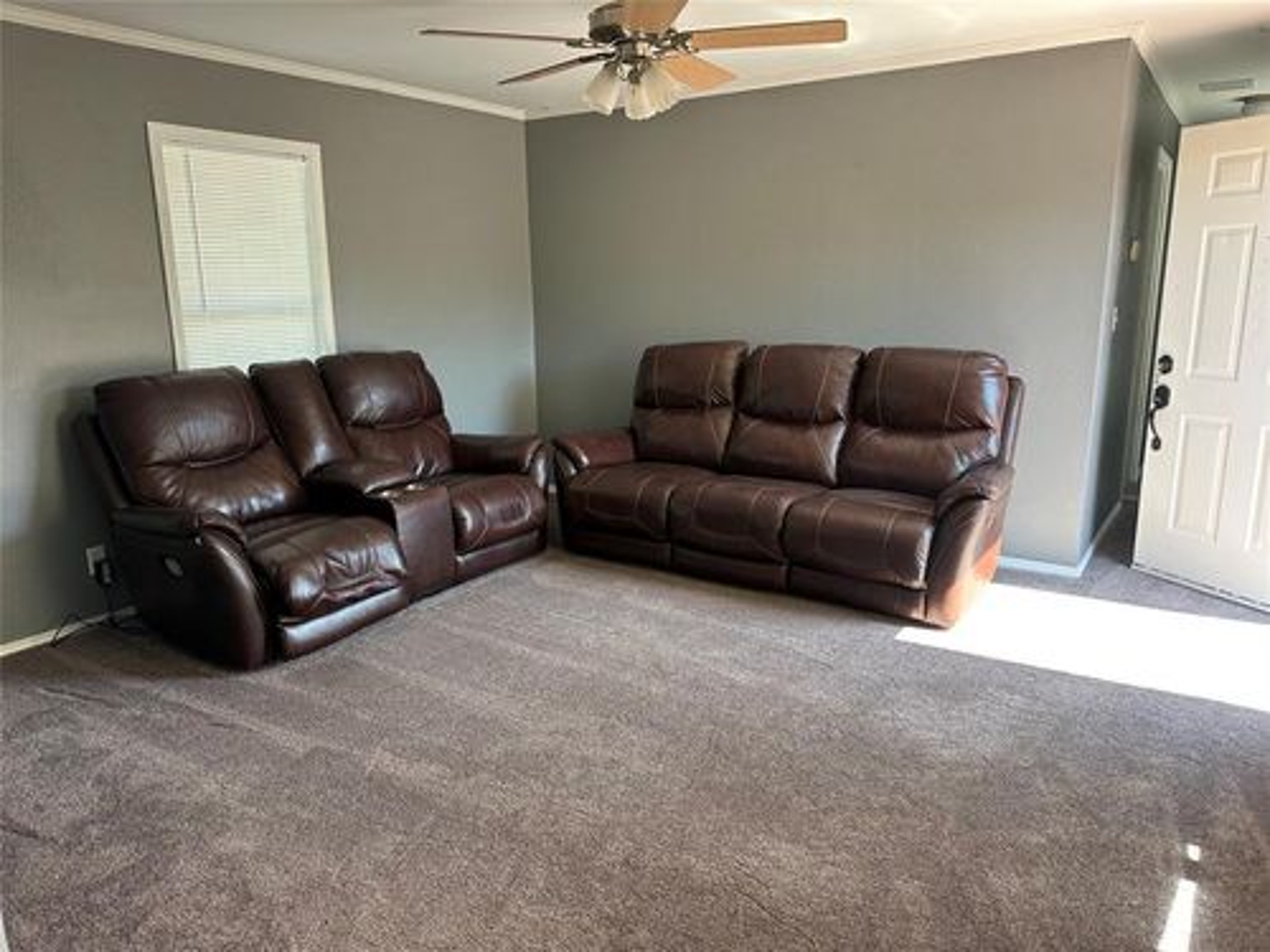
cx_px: 635
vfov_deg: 56.8
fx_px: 881
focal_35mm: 24
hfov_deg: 71.6
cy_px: 476
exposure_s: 1/121
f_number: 1.78
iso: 100
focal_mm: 6.86
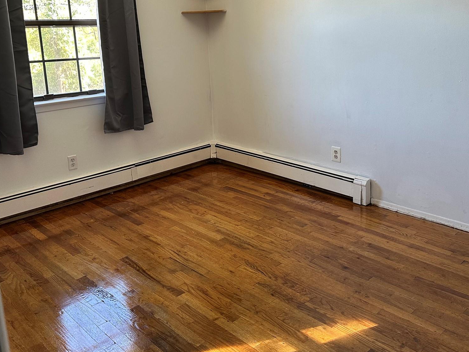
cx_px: 249
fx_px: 447
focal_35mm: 33
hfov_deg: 55.3
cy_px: 130
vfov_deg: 42.6
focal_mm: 6.86
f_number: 1.78
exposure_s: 1/102
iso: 250
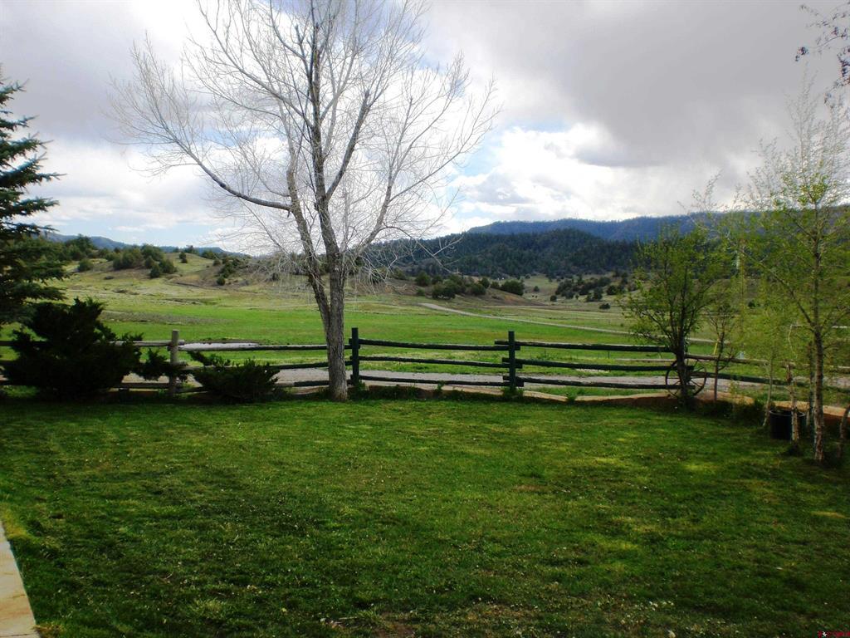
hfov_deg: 49.0
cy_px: 319
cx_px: 425
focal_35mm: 38
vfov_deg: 37.7
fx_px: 933
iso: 50
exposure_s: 1/320
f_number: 4.4
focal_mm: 6.3
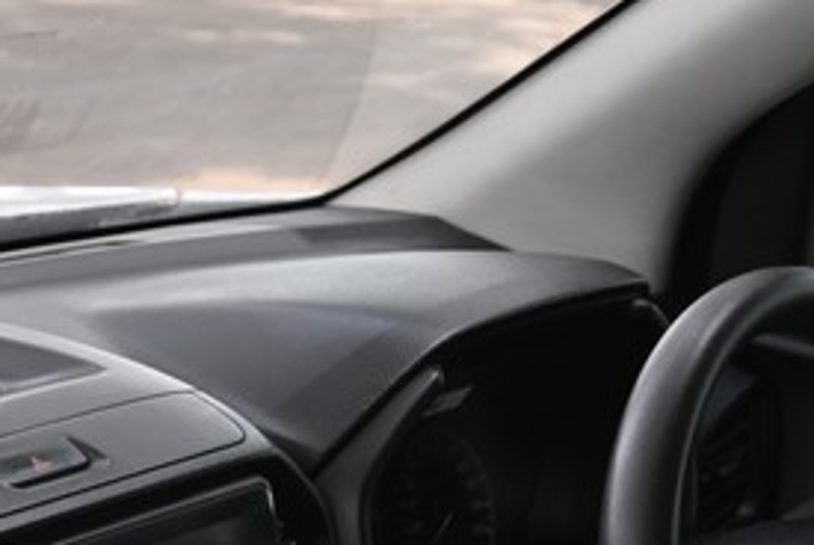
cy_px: 954
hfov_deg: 15.5
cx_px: -136
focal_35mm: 128
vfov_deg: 10.2
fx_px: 2897
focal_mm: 32
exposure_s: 1/60
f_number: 6.7
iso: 200
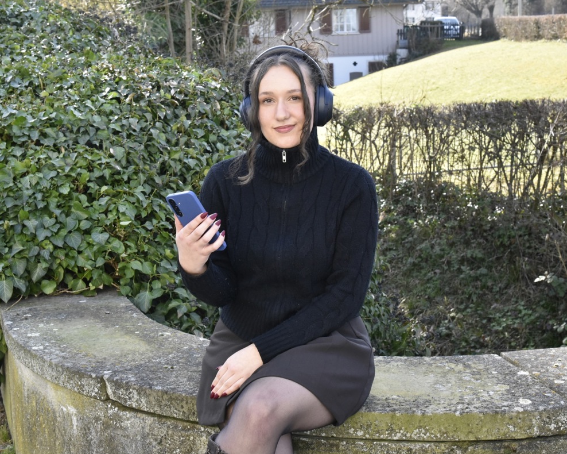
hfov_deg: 33.0
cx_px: 276
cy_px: 226
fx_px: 956
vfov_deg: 26.7
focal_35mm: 57
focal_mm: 50
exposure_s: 1/500
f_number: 11
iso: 4000
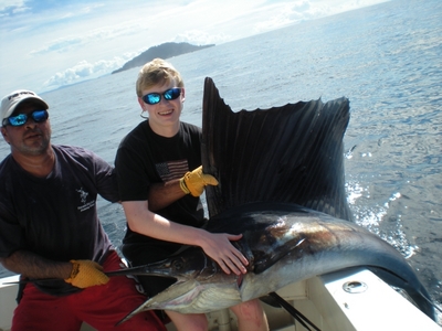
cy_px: 166
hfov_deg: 49.0
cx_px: 221
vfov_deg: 37.7
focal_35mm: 38
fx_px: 485
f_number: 4.6
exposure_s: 1/412
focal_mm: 6.3
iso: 64
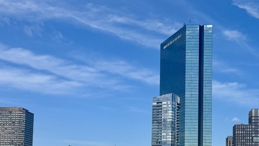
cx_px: 181
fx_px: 412
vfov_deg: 19.5
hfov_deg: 34.4
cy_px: 145
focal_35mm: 60
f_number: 1.78
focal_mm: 6.76
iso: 80
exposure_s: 1/6410
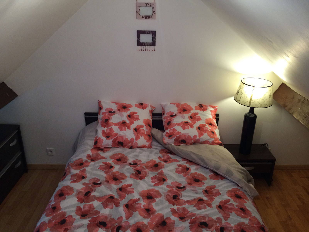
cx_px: 154
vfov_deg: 46.8
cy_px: 116
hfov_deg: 60.0
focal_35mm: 30
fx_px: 268
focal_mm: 4.12
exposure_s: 1/33
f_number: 2.2
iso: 80
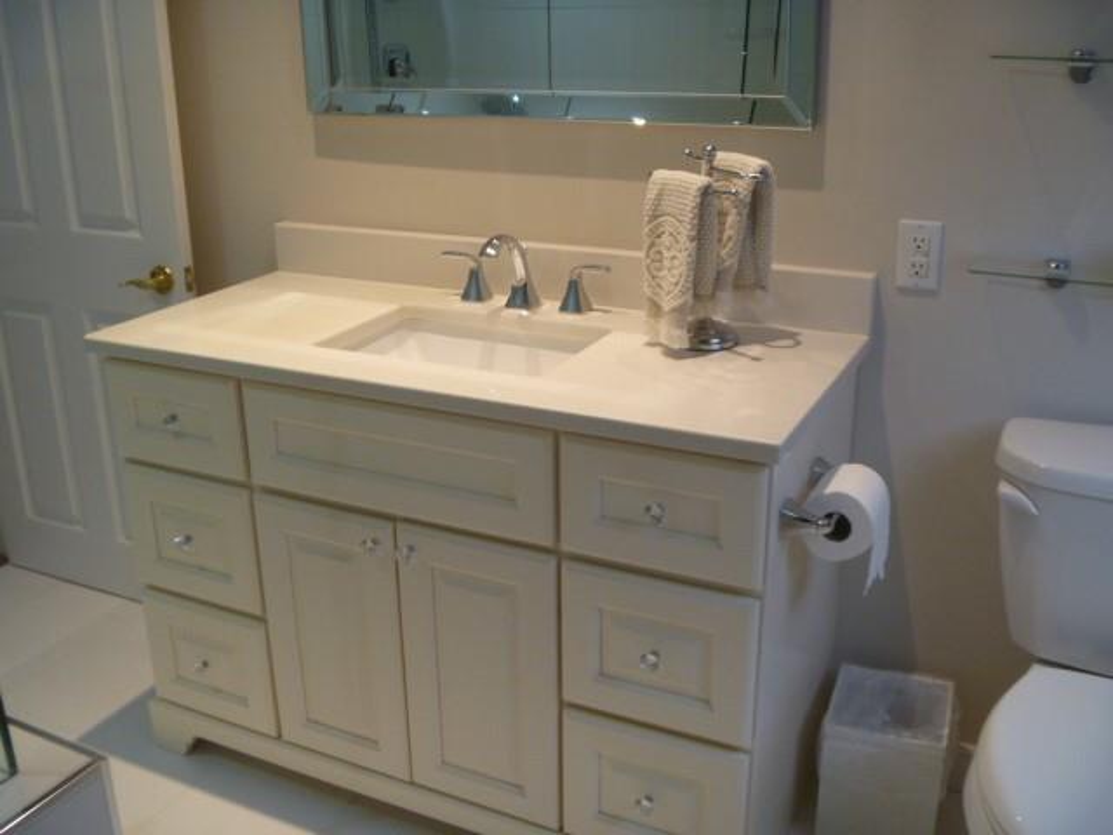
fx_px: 1125
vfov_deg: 40.7
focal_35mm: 35
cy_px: 418
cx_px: 556
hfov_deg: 52.6
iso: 200
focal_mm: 6.3
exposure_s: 1/30
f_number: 3.5
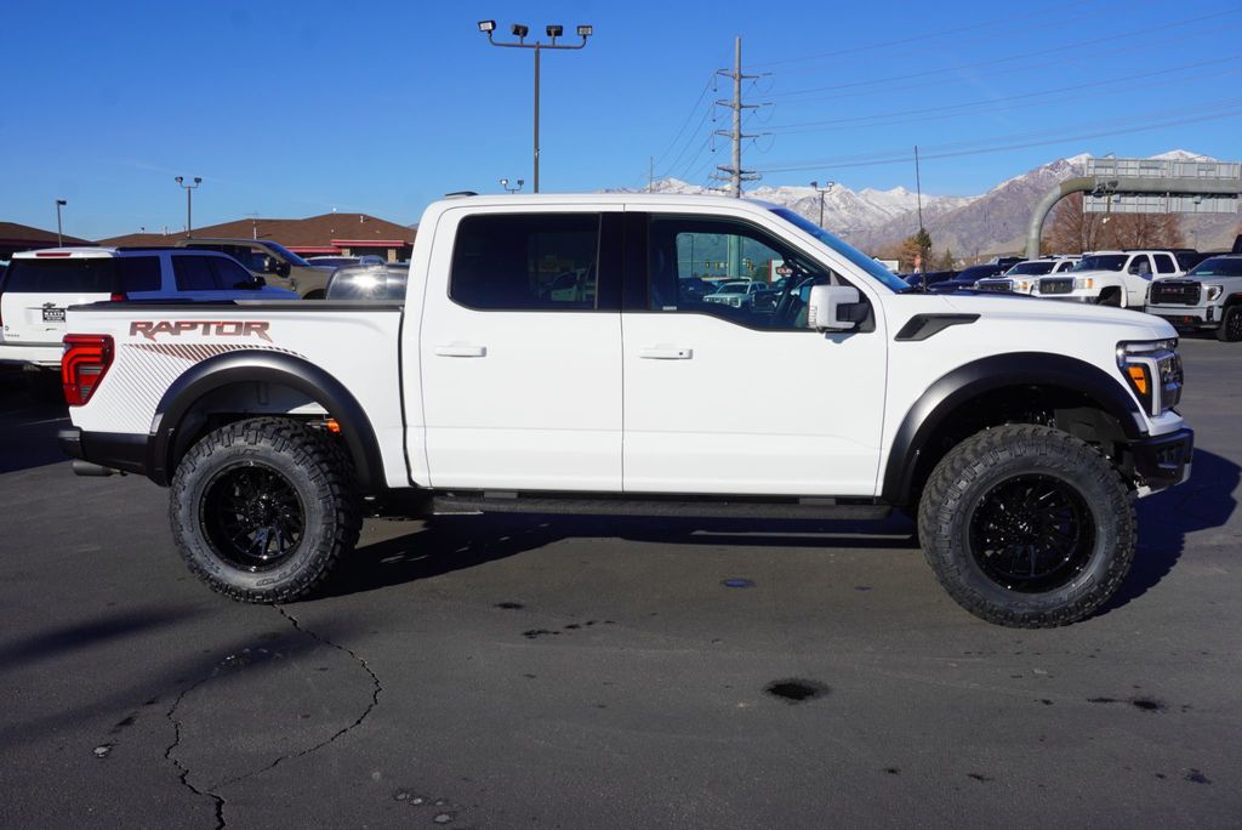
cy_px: 415
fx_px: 1087
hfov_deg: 59.5
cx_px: 621
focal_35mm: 32
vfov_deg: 41.8
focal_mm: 21
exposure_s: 1/200
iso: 100
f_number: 10
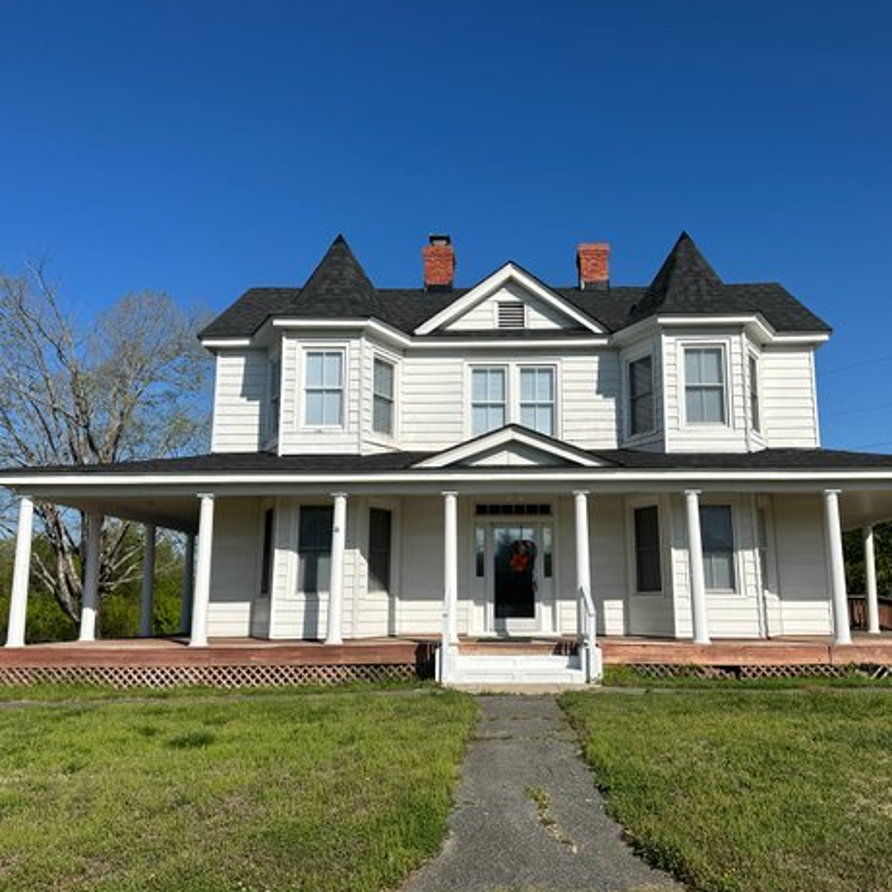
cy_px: 436
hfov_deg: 55.5
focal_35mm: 29
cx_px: 498
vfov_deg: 55.6
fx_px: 845
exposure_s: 1/8197
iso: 80
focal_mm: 6.86
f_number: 1.78
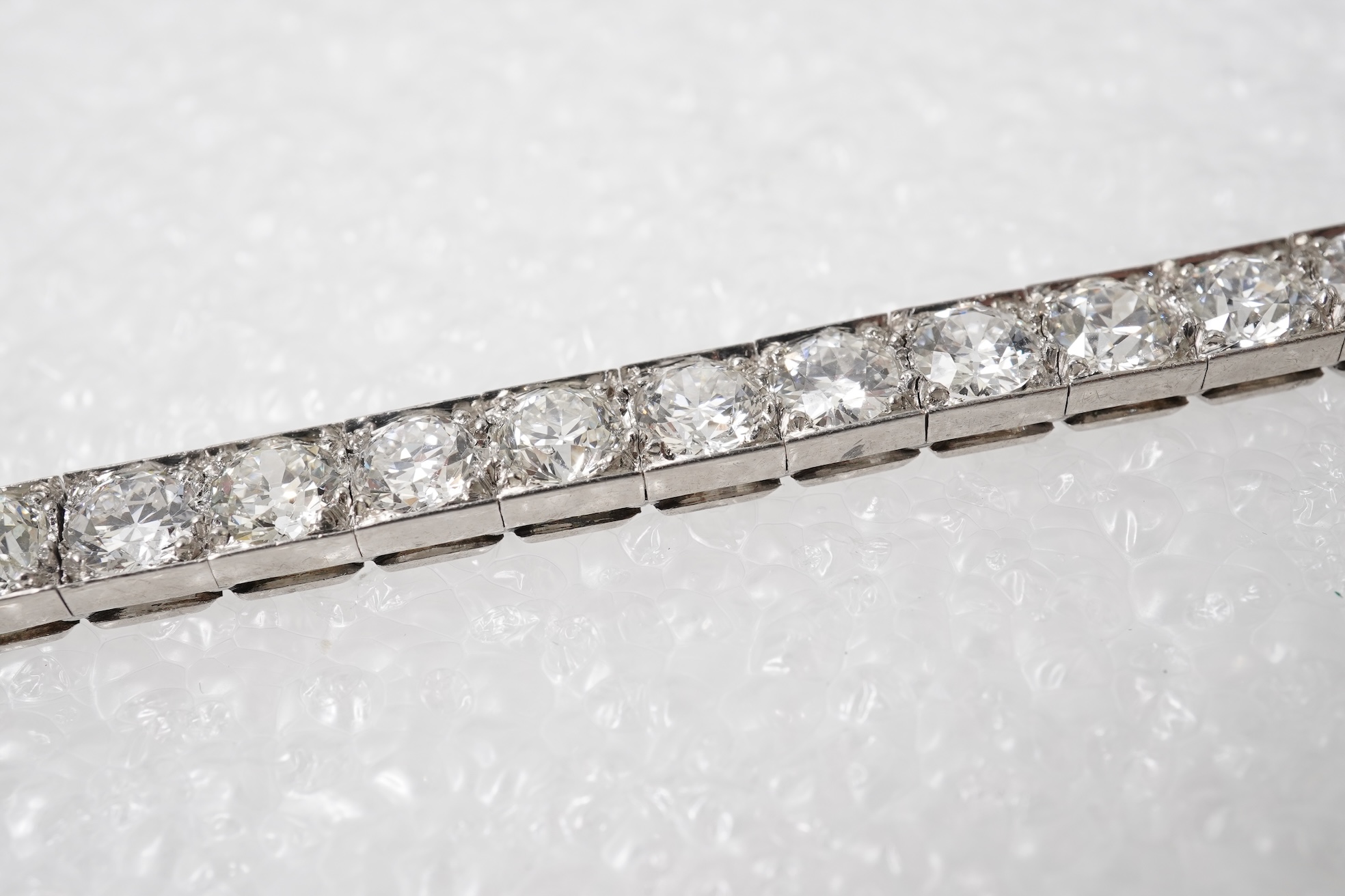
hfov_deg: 43.6
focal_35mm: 45
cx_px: 672
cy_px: 448
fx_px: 1681
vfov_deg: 29.9
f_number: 18
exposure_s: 1/125
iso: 400
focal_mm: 30
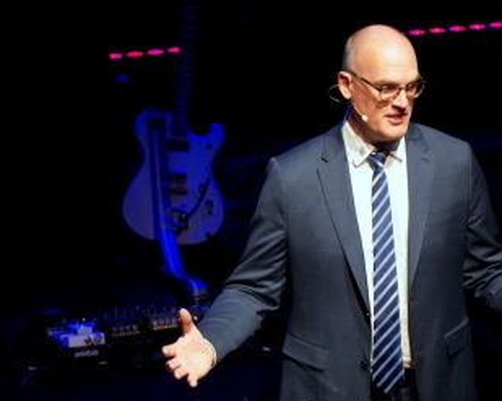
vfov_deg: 3.8
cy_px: 211
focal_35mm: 408
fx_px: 6055
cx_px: 344
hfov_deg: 4.7
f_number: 6.3
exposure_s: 1/250
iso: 6400
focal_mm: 199
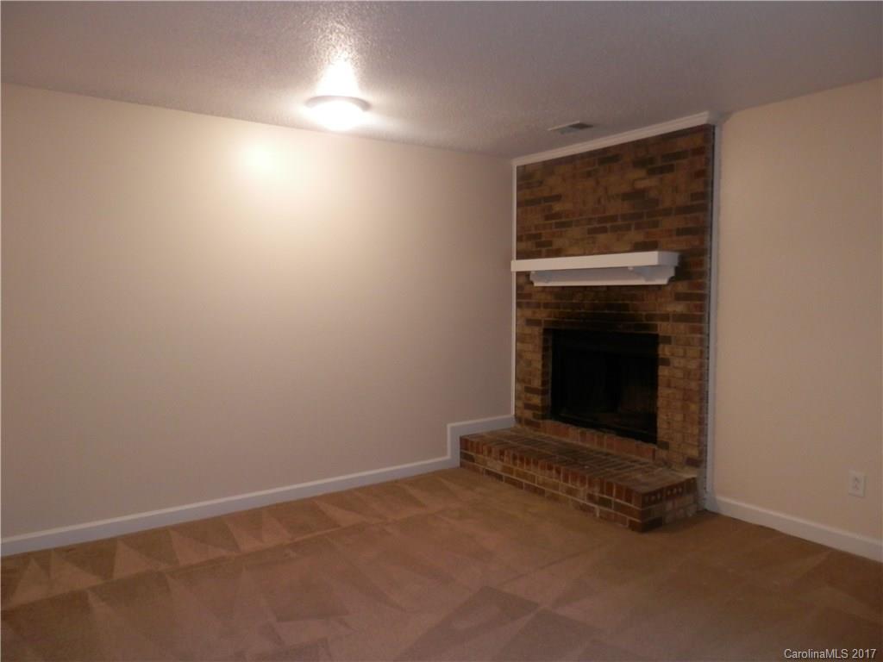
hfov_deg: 69.4
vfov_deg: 54.9
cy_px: 331
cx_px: 442
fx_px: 638
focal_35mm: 25
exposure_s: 1/20
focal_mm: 4.5
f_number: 3
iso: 200
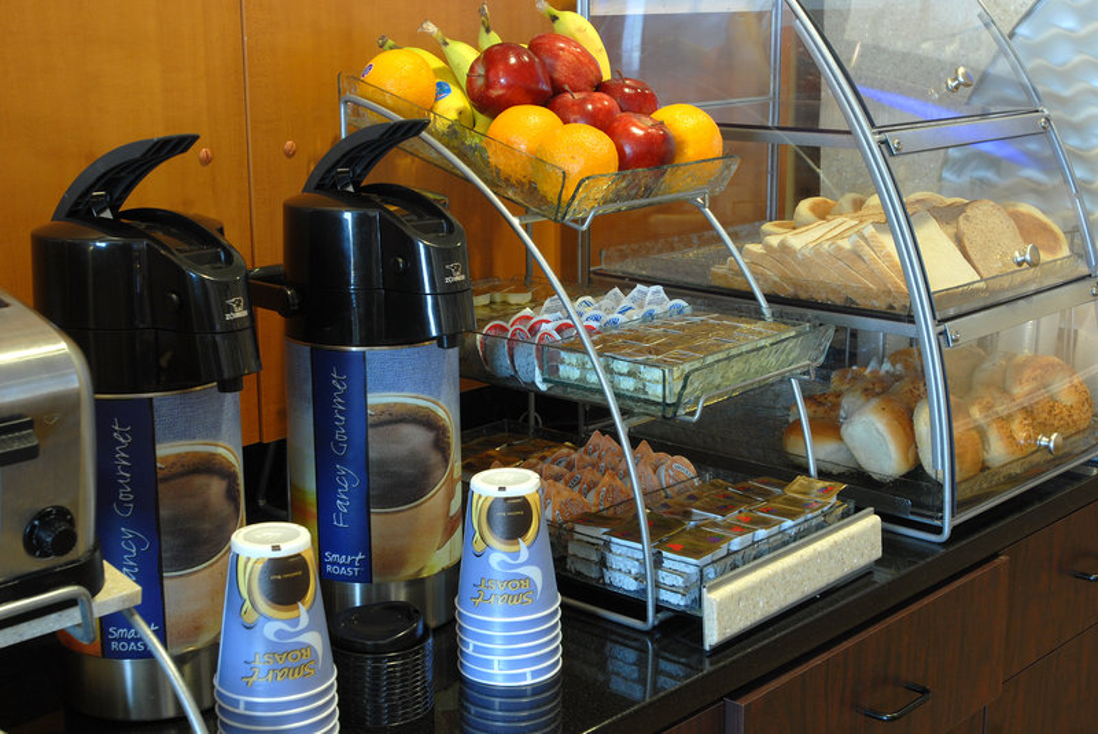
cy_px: 367
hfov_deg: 37.8
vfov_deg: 25.8
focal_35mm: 52
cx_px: 549
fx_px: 1603
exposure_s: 2.5
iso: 125
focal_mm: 35
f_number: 11
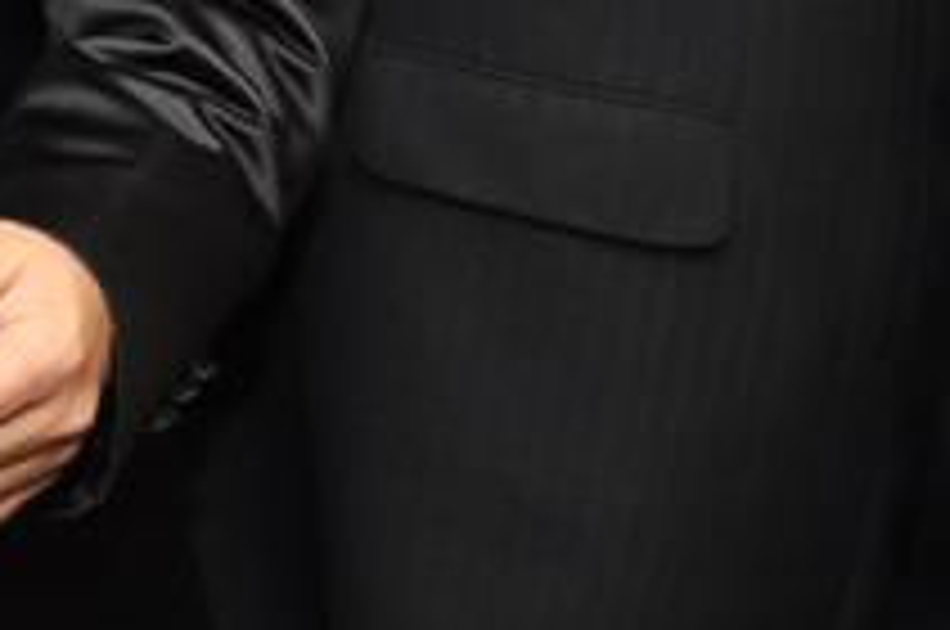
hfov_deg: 14.1
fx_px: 3452
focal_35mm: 131
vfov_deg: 10.1
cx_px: -693
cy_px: -342
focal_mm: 18
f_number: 5
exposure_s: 1/60
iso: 500
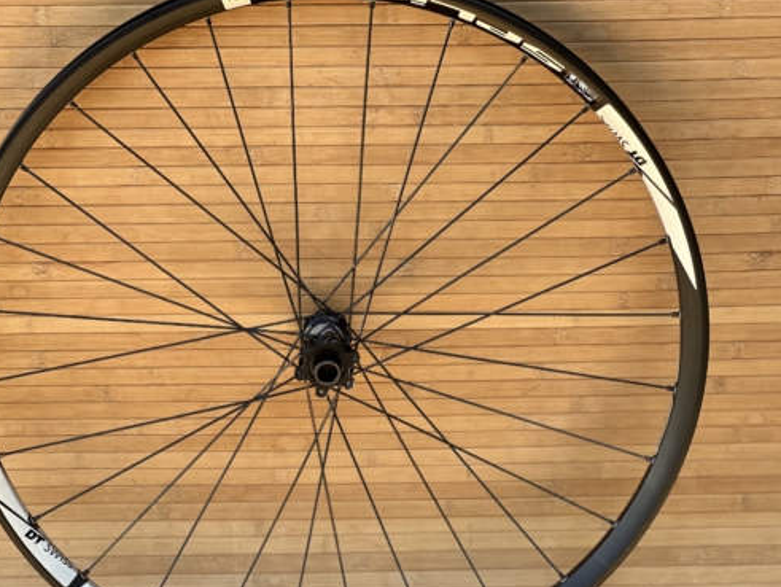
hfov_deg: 20.8
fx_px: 2122
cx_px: 331
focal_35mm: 94
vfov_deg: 15.7
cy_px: 342
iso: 32
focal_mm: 9
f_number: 2.8
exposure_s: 1/121
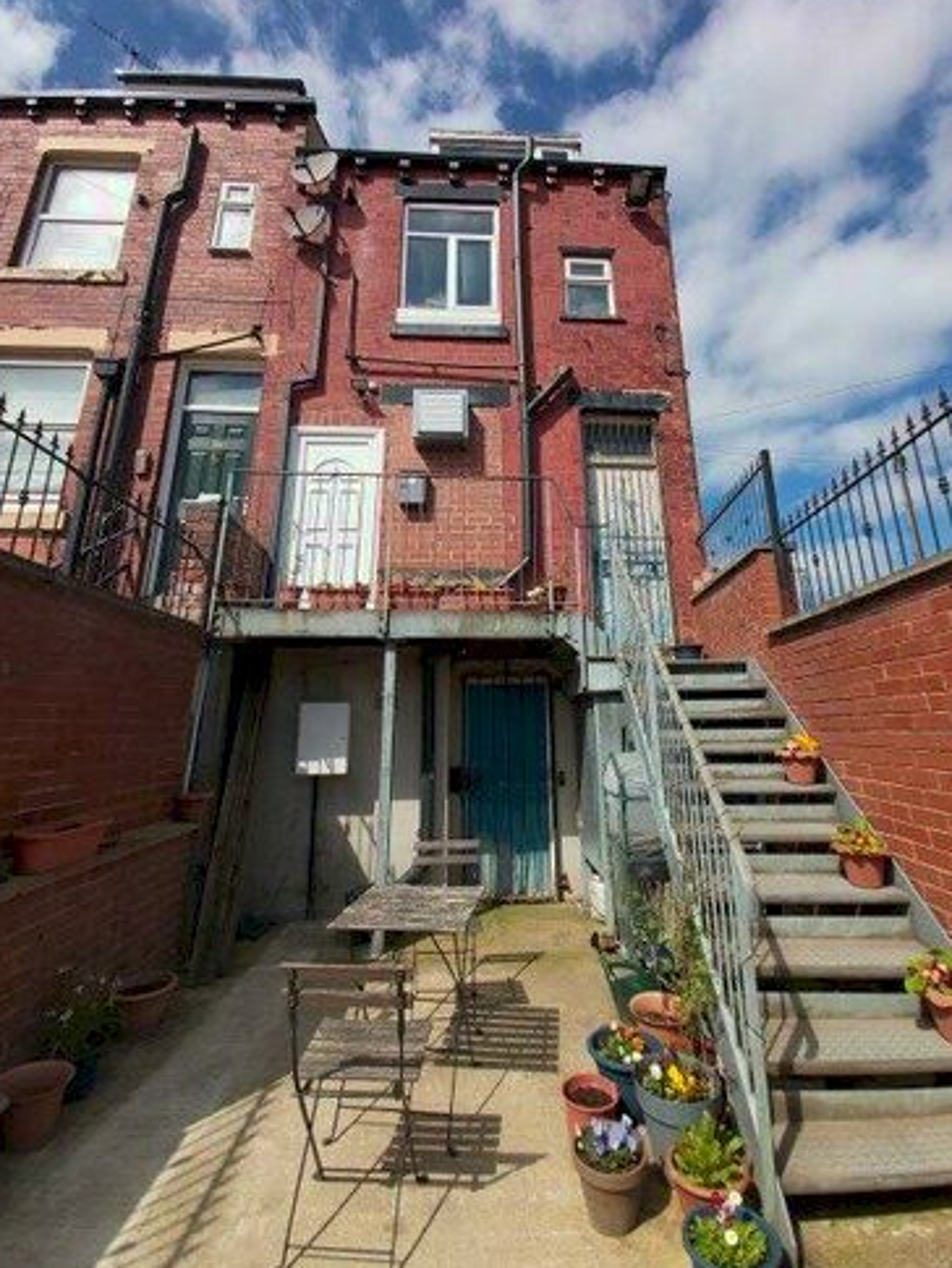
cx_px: 486
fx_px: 476
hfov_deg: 89.9
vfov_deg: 106.0
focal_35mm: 13
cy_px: 587
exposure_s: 1/1835
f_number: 2.2
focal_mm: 1.42
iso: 40
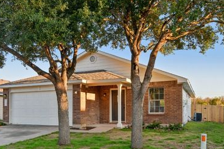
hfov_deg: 54.7
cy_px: 94
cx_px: 96
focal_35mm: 35
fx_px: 216
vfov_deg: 37.9
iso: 400
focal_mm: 17
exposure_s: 1/250
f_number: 8
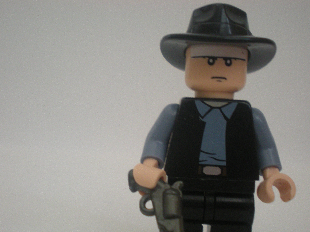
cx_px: 158
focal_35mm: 53
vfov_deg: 27.5
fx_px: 475
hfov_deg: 36.2
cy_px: 136
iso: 200
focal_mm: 7.4
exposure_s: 1/17.6
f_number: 3.5
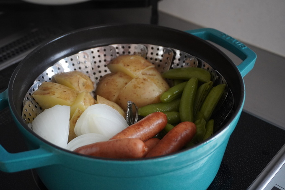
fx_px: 416
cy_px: 95
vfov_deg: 25.8
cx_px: 142
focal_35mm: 52
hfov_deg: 37.8
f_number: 5.6
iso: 2000
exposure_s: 1/60
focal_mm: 35
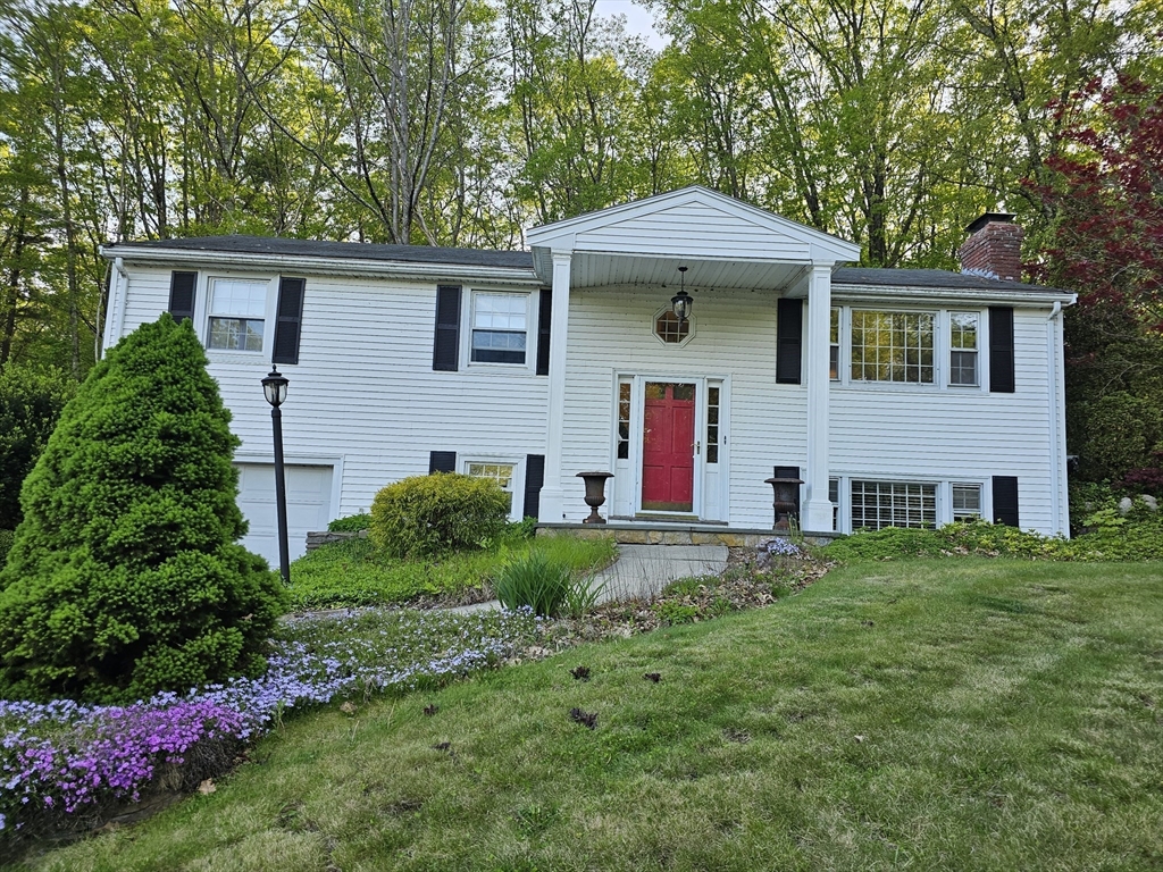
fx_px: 773
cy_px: 436
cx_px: 582
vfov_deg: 58.9
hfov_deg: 73.9
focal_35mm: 23
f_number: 1.7
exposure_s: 1/180
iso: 25
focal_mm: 6.3
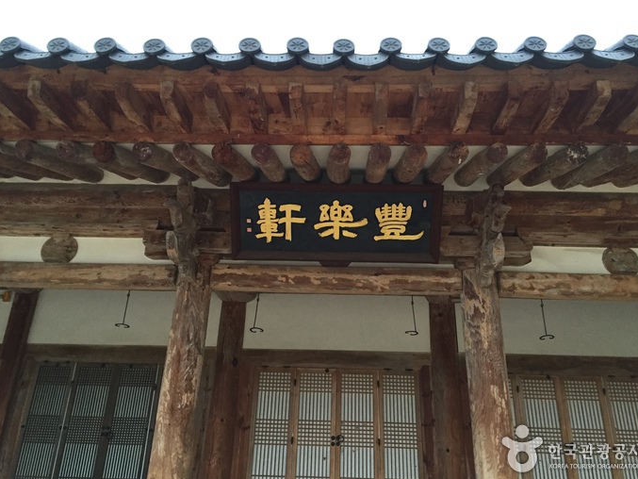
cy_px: 238
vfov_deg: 46.8
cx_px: 328
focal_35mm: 30
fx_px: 553
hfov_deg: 59.9
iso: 160
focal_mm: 4.15
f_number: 2.2
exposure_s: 1/30
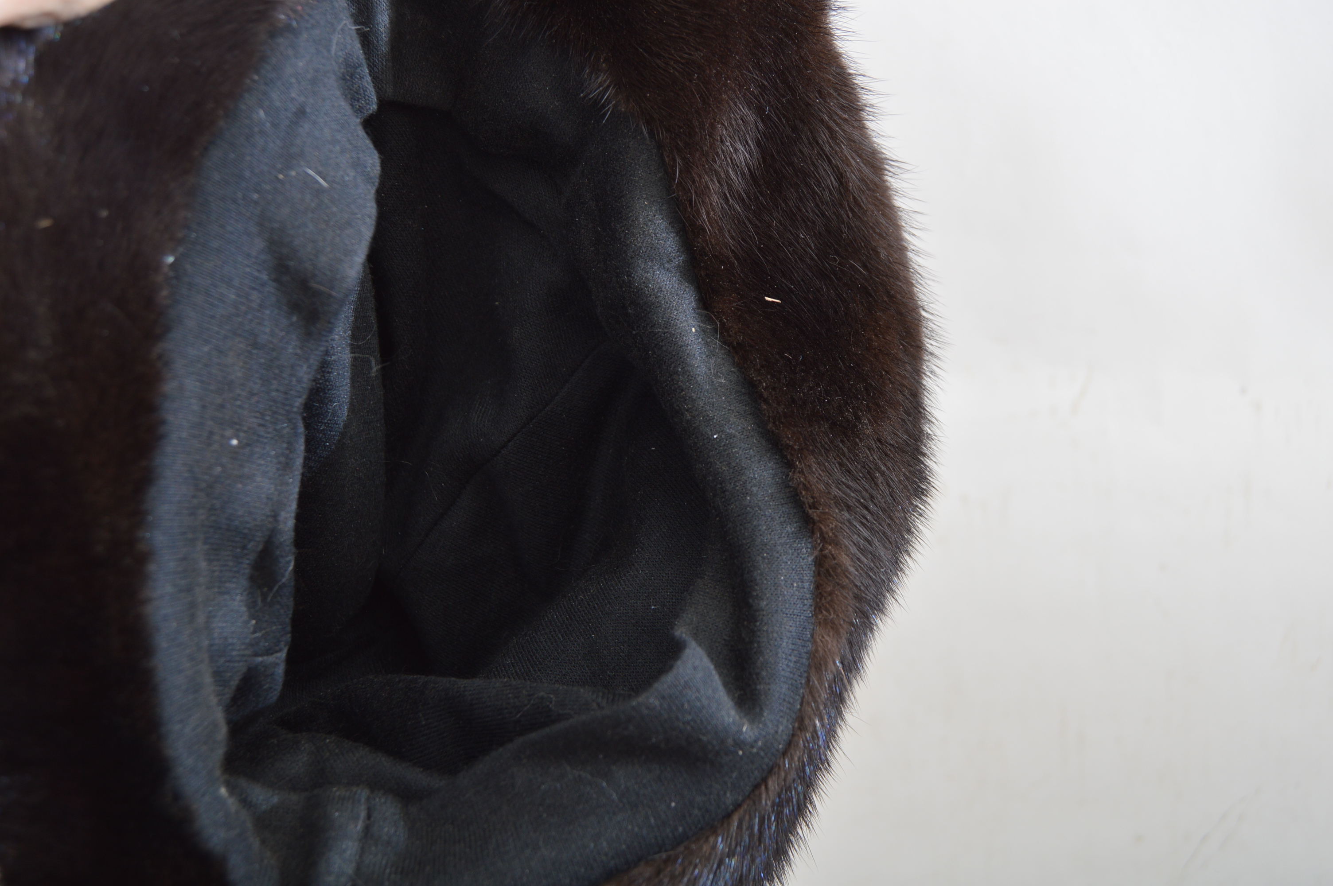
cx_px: 666
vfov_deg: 29.8
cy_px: 443
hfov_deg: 43.6
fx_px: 1665
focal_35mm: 45
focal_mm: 30
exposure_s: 1/200
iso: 200
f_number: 5
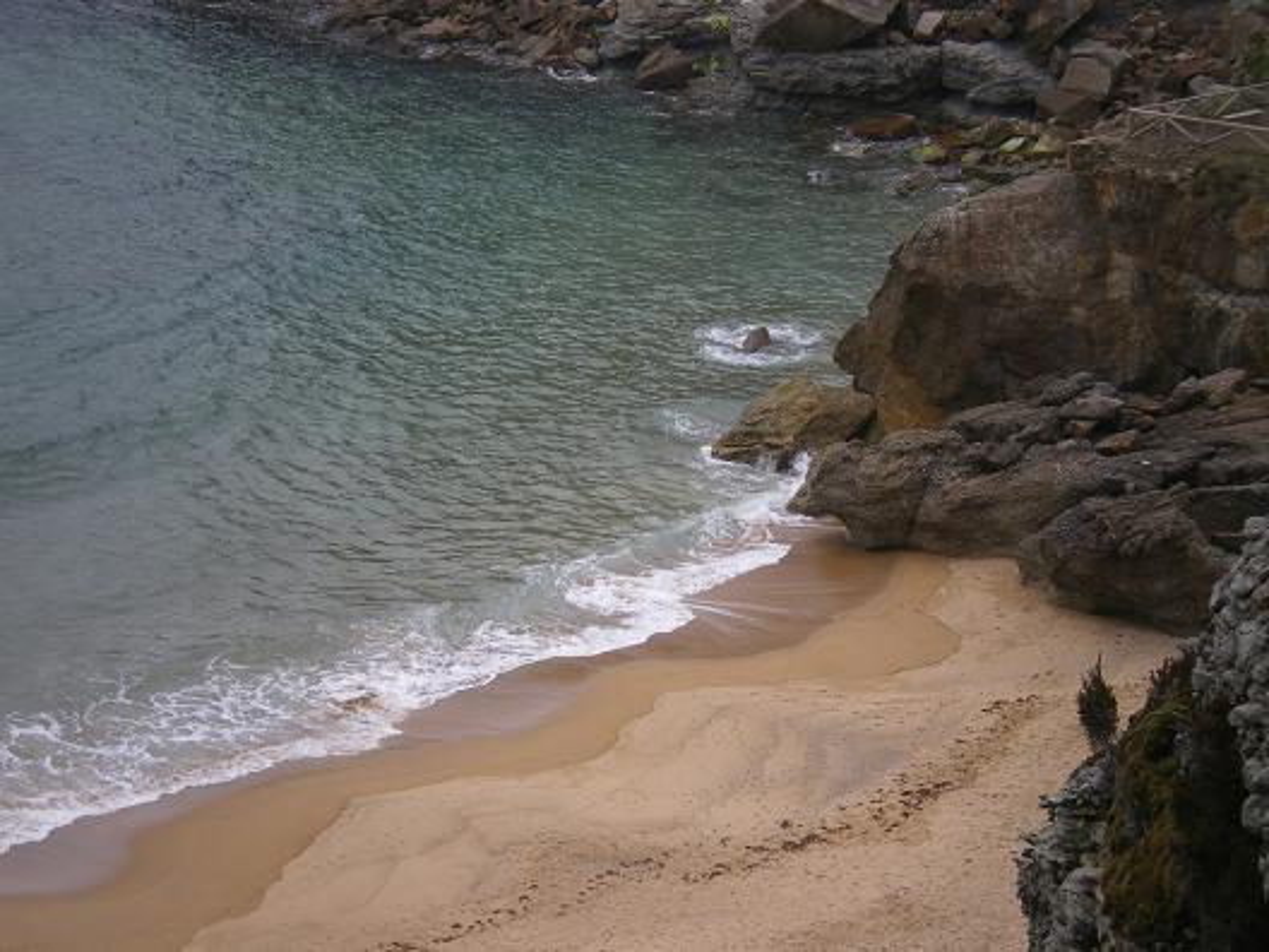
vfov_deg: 13.0
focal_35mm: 114
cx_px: 634
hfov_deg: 17.3
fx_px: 4179
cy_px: 476
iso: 64
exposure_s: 1/125
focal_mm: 18.9
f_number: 5.9
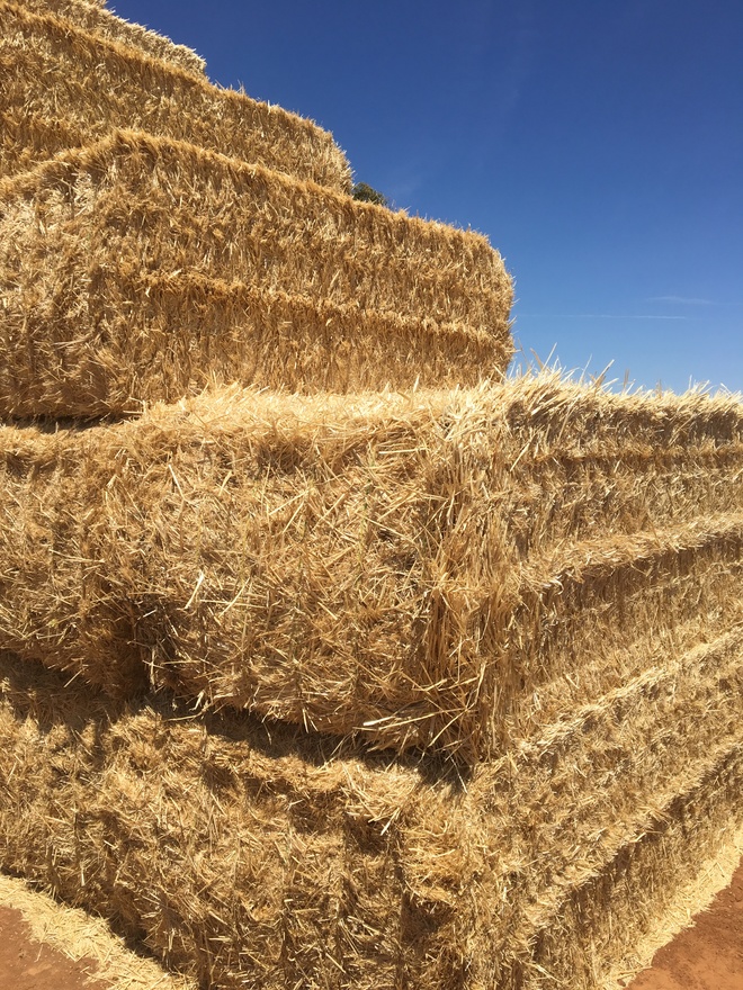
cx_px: 372
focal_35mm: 29
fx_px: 830
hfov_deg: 48.2
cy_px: 495
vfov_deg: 61.7
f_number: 2.2
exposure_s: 1/2481
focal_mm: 4.15
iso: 25
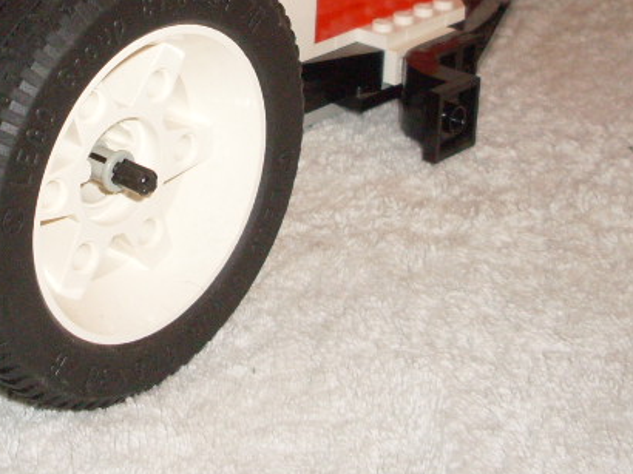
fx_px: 1736
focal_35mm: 95
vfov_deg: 15.1
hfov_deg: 20.5
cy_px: -63
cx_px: 148
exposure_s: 1/45
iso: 100
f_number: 2.8
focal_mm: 6.3
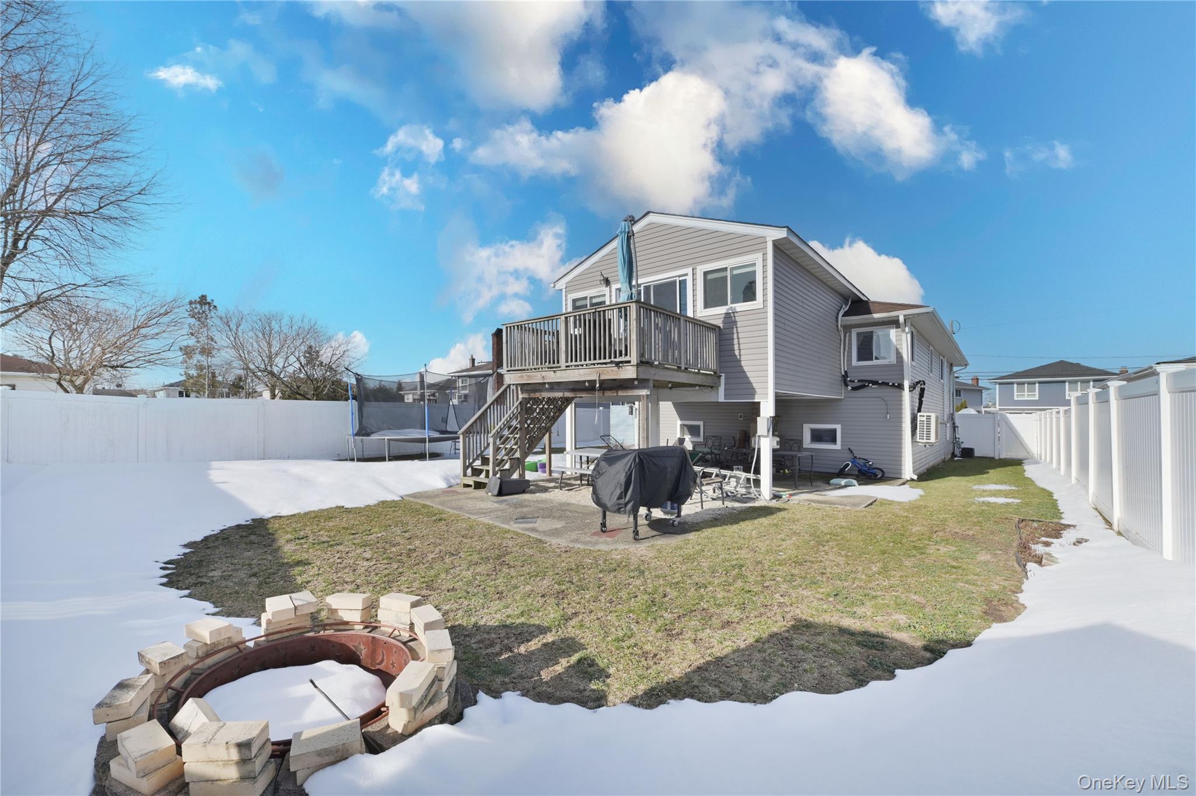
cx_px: 598
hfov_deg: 104.3
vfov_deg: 81.1
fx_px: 465
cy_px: 398
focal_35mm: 14
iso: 200
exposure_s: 1/160
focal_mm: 14
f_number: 14
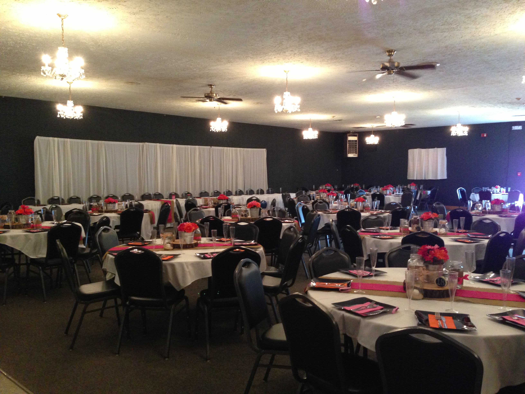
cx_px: 262
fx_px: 500
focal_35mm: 33
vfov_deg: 42.9
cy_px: 197
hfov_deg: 55.4
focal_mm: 4.13
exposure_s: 1/20
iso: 400
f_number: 2.4
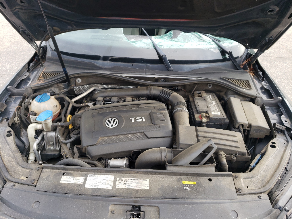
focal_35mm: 26
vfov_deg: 53.1
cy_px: 110
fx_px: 219
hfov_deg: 67.3
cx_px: 146
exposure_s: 1/294
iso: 50
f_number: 1.5
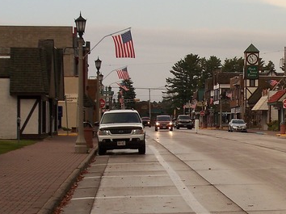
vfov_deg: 11.4
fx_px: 1073
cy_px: 143
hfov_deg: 15.0
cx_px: 263
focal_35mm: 130
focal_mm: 9.8
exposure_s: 1/125
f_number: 4
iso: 64
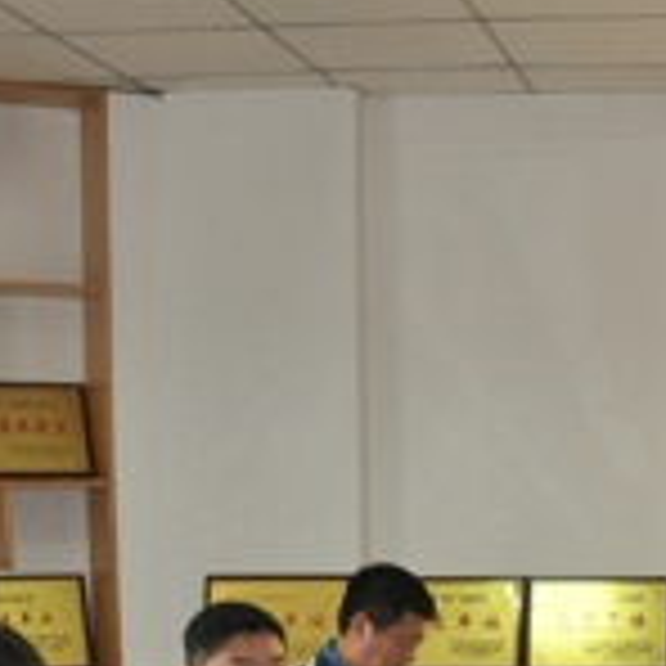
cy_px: 749
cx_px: 760
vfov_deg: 19.5
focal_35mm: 85
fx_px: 1850
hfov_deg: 19.4
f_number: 3.5
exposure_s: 1/125
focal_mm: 18
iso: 720
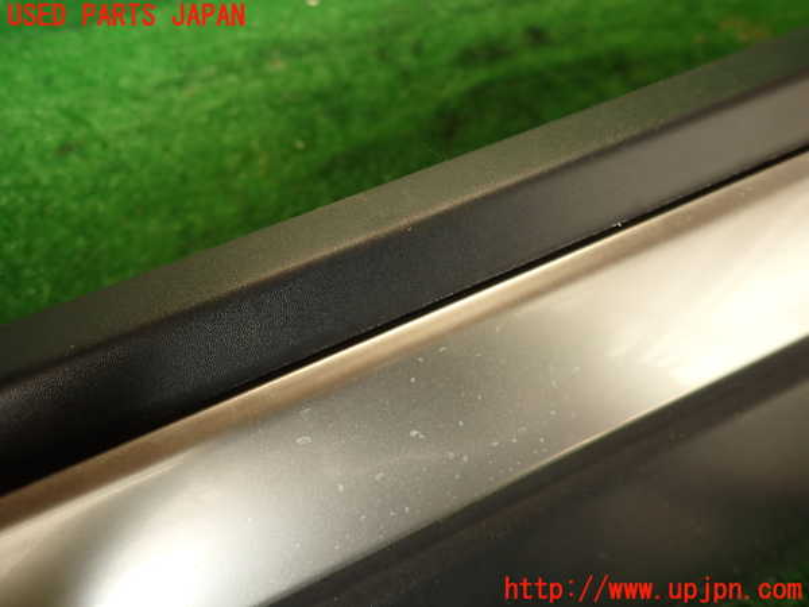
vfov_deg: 54.9
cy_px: 304
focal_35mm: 25
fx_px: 584
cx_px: 404
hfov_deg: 69.4
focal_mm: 4.5
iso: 125
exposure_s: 1/60
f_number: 2
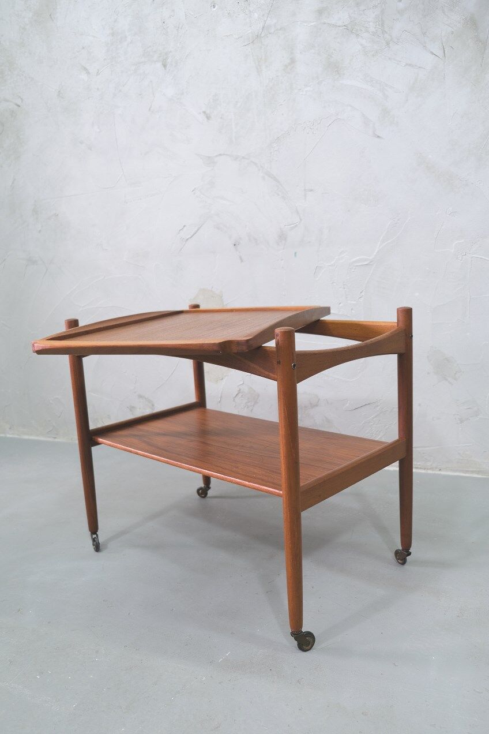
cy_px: 367
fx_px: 591
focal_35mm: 29
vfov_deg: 63.7
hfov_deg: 45.0
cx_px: 244
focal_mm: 19.6
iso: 400
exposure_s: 1/27
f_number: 2.8
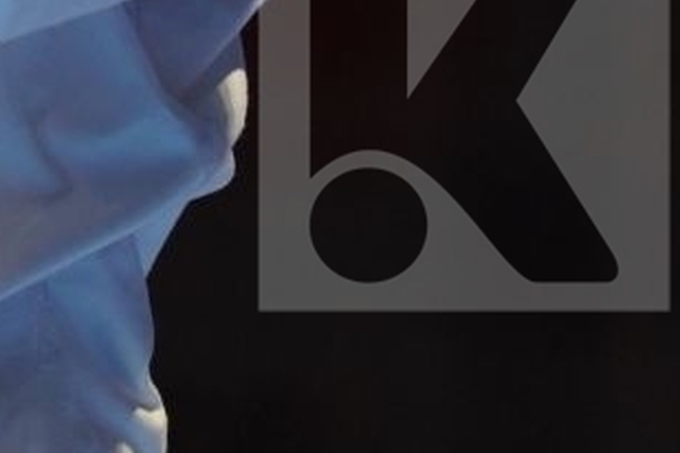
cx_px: -1028
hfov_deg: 0.9
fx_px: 43970
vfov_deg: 0.6
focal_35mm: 2328
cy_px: -671
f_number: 2.8
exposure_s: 1/500
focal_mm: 400
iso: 800
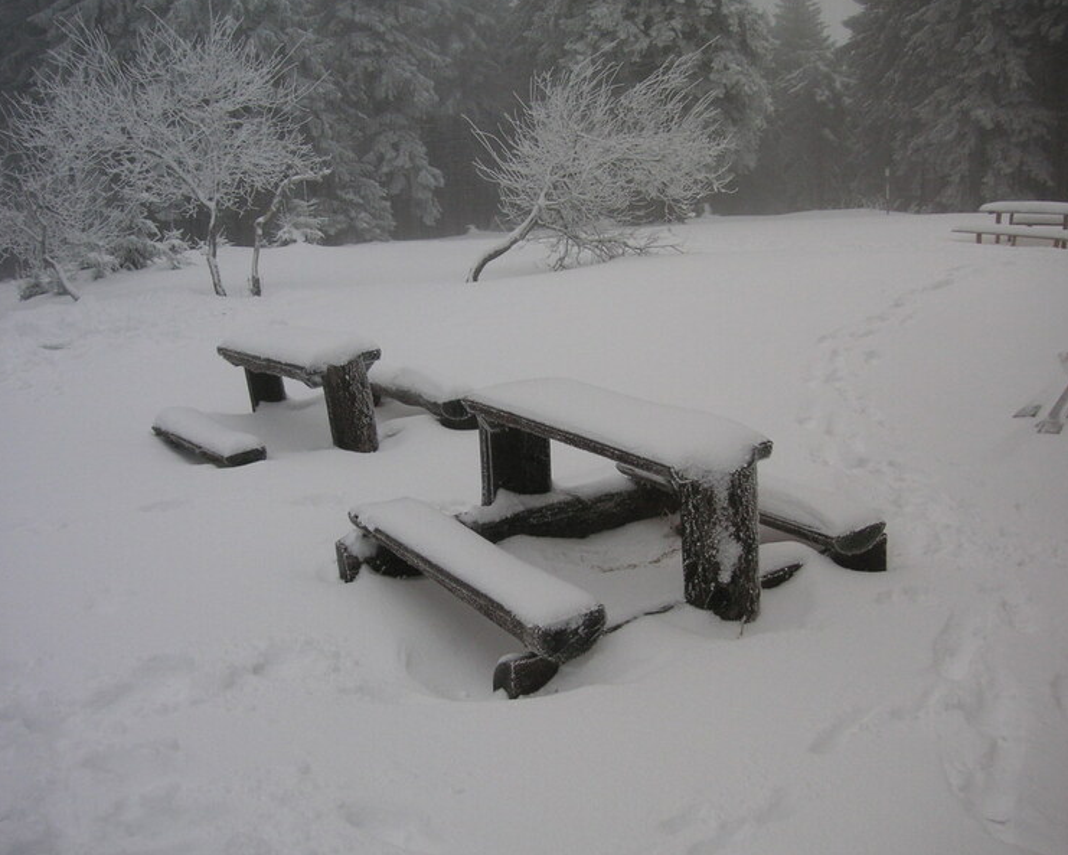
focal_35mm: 39
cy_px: 424
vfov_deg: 38.2
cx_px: 497
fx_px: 1233
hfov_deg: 46.8
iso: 50
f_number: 2.8
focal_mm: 6.1
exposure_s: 1/350
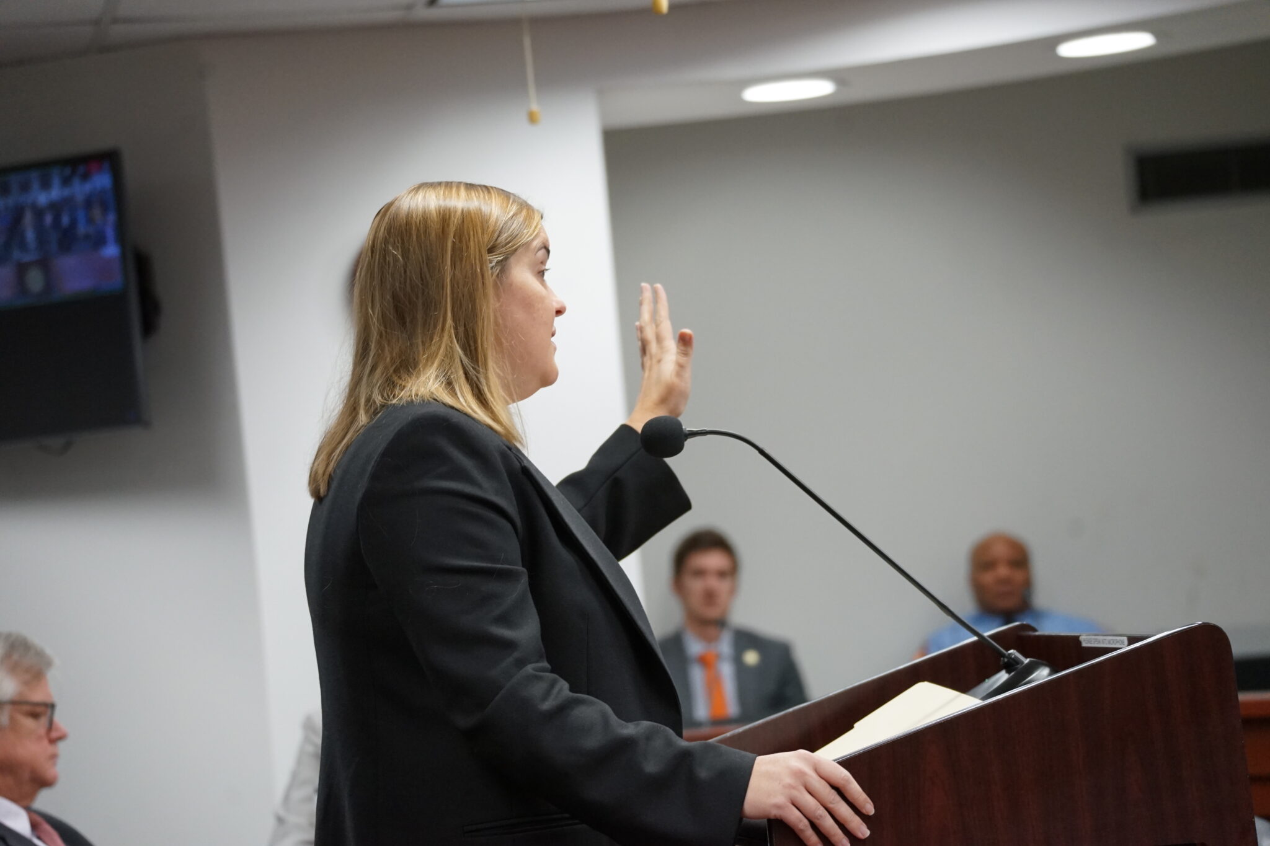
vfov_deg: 11.1
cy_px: 423
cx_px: 635
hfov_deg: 16.7
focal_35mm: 123
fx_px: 4339
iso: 2000
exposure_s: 1/160
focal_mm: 123
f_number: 5
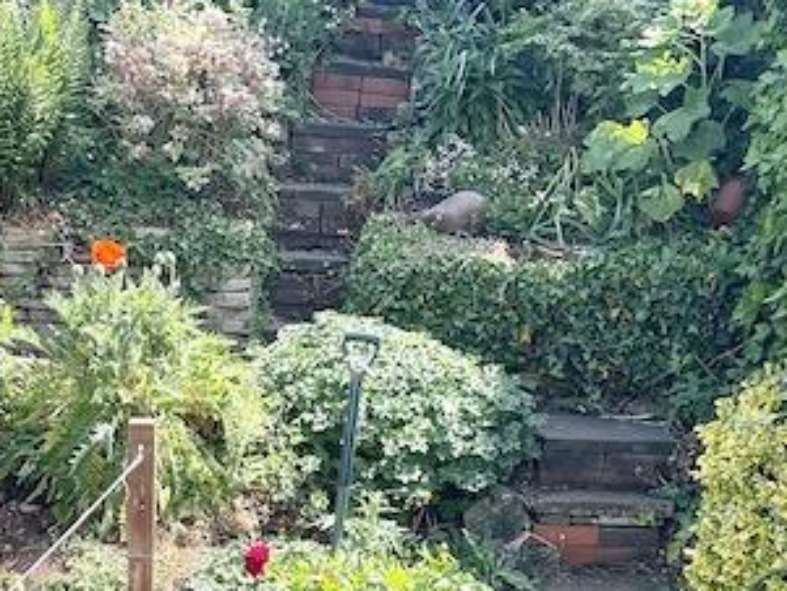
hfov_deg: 22.7
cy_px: 649
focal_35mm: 85
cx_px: 173
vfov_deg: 16.8
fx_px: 1933
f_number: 1.6
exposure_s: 1/962
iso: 32
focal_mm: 5.1
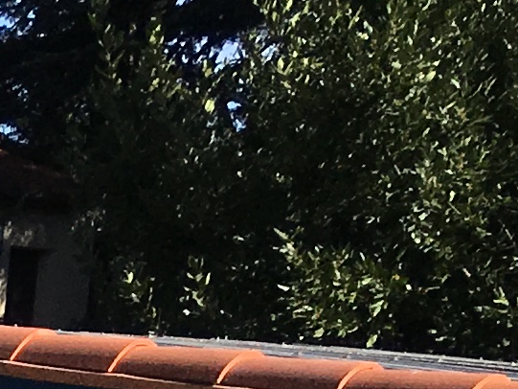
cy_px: 1240
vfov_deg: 6.2
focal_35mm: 216
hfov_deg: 7.6
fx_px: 3233
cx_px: -1218
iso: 25
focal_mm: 4.15
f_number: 2.2
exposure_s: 1/1748
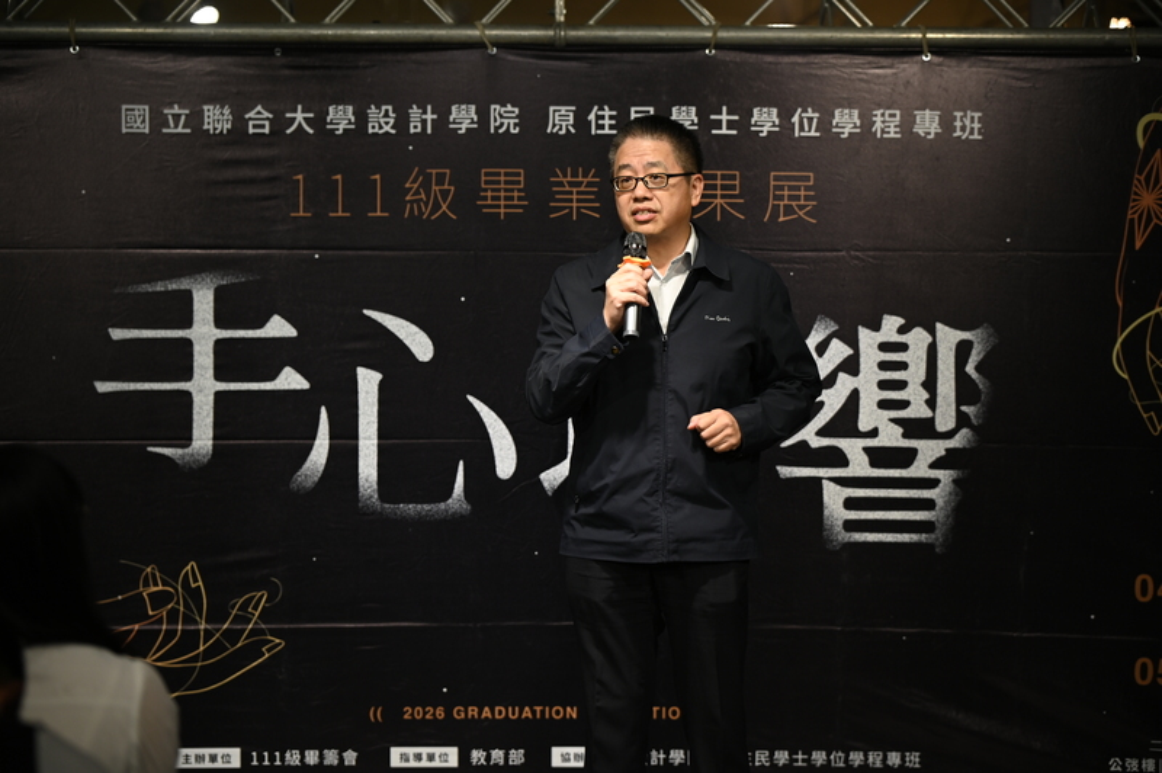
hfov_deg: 20.0
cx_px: 581
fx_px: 3290
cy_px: 386
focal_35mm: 102
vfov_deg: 13.4
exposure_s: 1/125
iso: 400
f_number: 2.8
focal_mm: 102
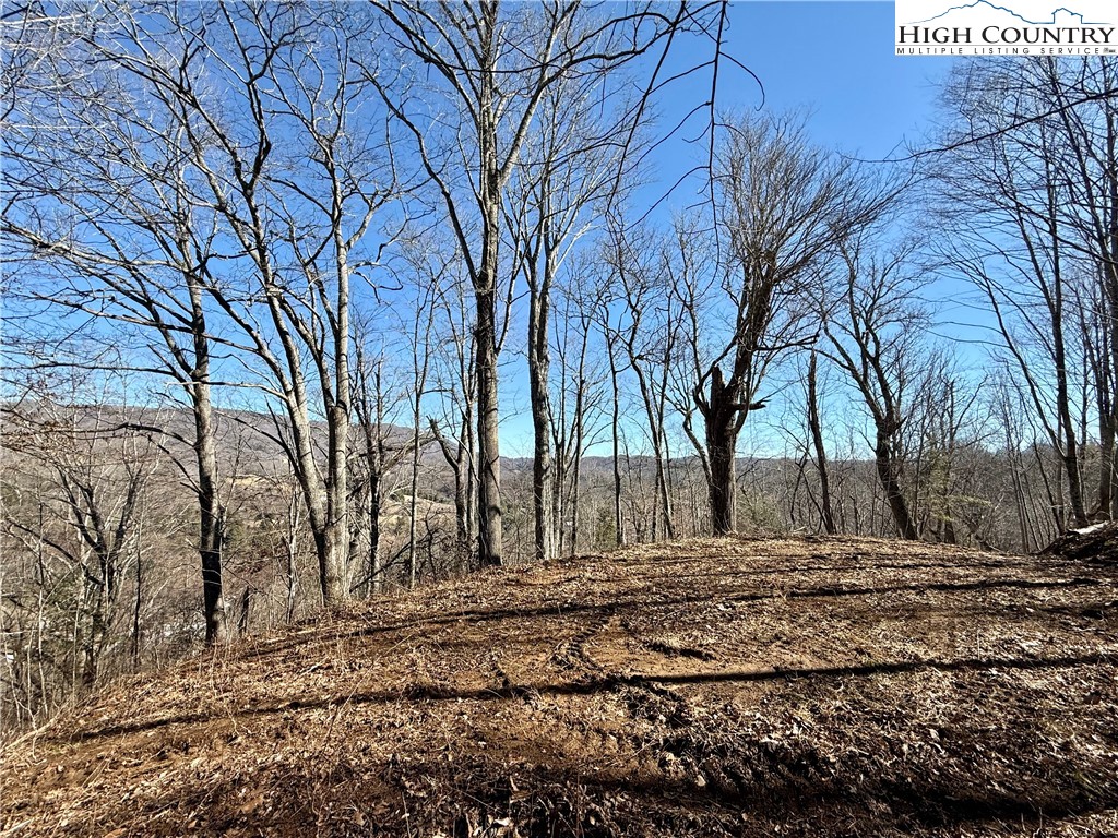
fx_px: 452
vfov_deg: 85.7
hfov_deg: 102.1
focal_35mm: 14
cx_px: 559
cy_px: 419
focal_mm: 2.22
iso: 50
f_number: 2.2
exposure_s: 1/1211
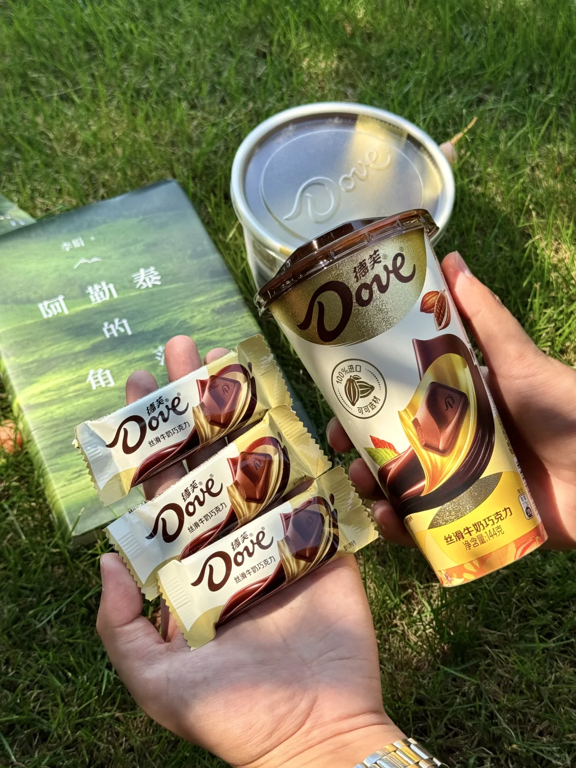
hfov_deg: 30.3
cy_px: 384
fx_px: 1065
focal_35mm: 48
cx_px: 288
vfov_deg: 39.7
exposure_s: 1/1133
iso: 80
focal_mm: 6.76
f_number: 1.78
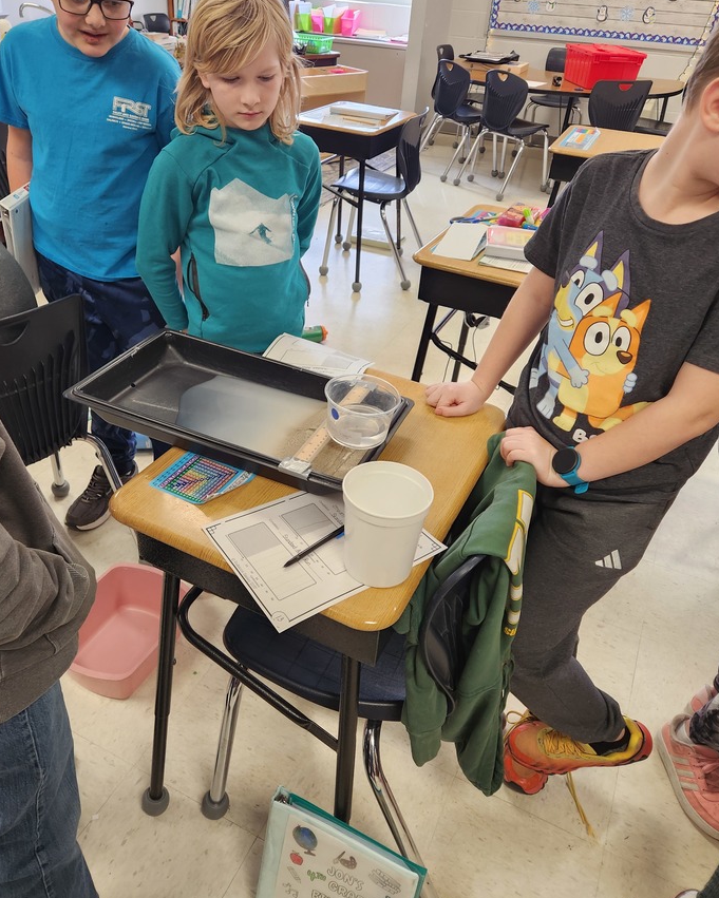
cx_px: 335
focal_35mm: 27
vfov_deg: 64.0
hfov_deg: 53.1
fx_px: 718
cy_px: 415
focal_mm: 5.4
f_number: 1.8
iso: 160
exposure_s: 1/120
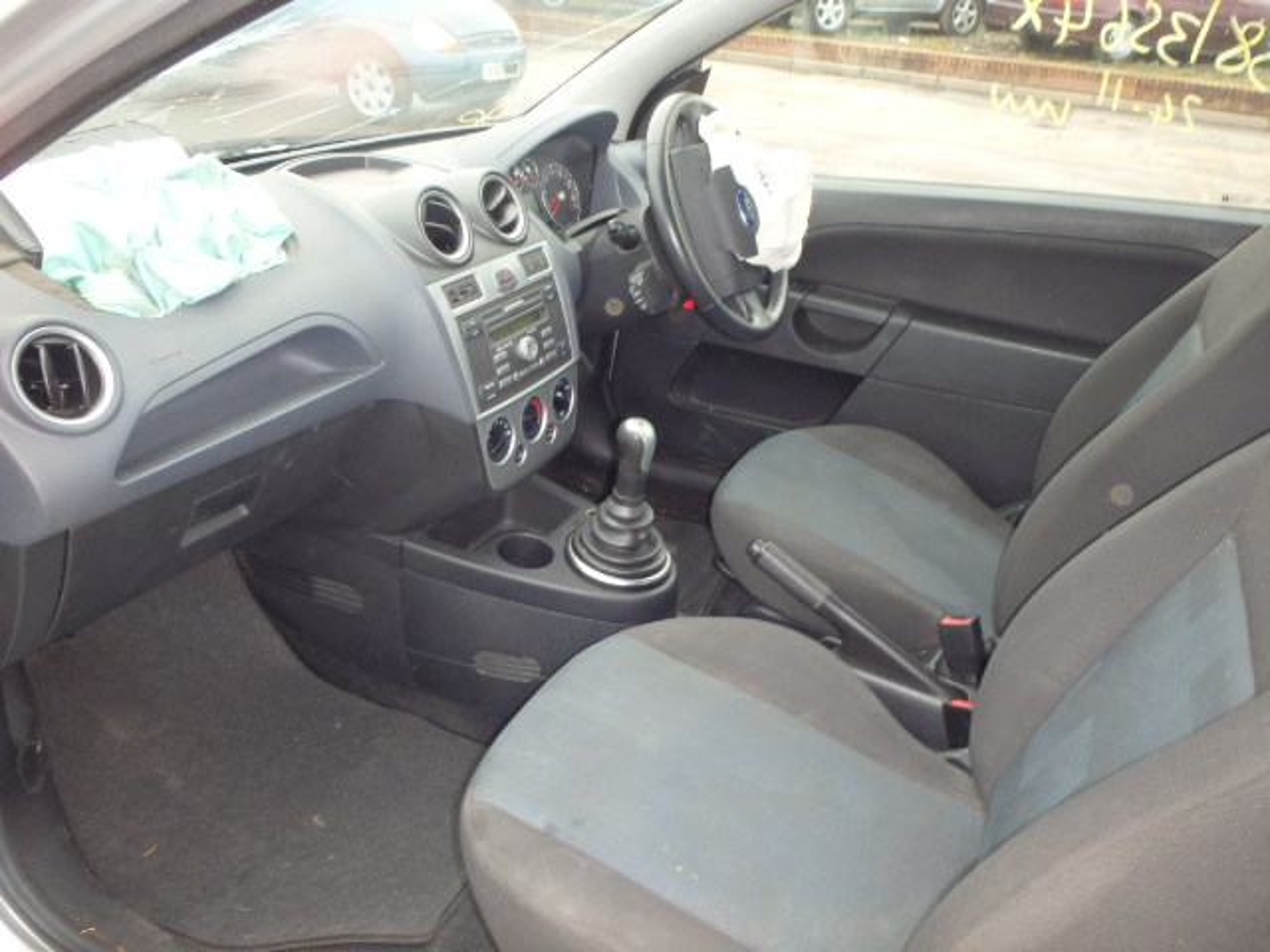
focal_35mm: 28
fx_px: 1027
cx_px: 635
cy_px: 476
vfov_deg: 49.7
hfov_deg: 63.4
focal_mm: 5
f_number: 3.9
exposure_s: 1/30
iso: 200
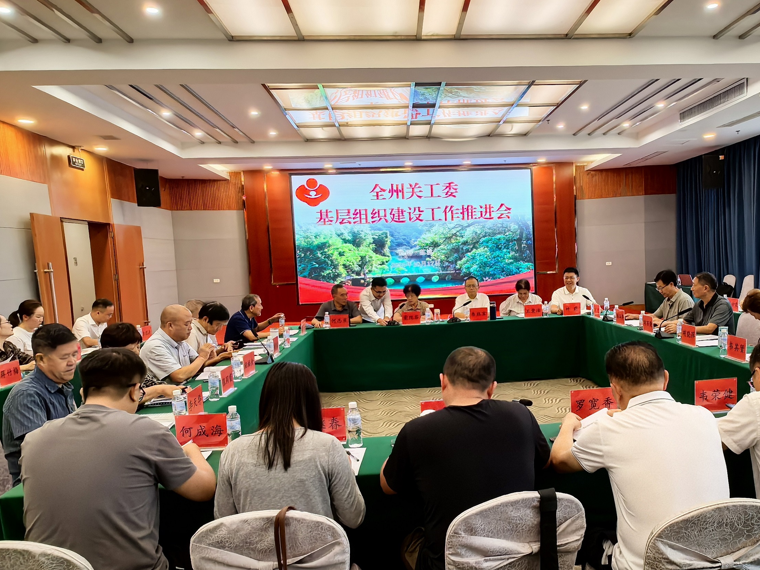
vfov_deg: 54.6
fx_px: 549
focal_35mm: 25
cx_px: 450
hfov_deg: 68.8
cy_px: 331
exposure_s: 1/100
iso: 200
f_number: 2.2
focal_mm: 1.76
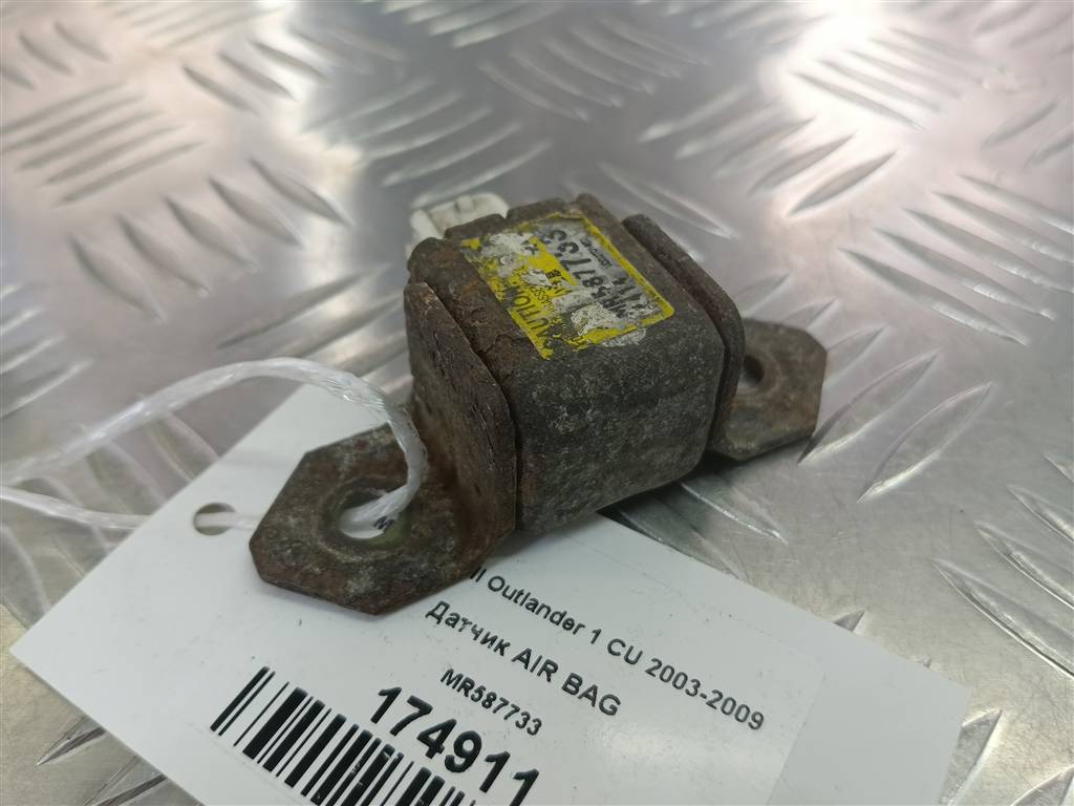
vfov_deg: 51.4
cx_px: 537
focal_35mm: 27
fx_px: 838
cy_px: 403
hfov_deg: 65.3
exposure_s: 1/100
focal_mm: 4.11
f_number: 1.6
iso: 143
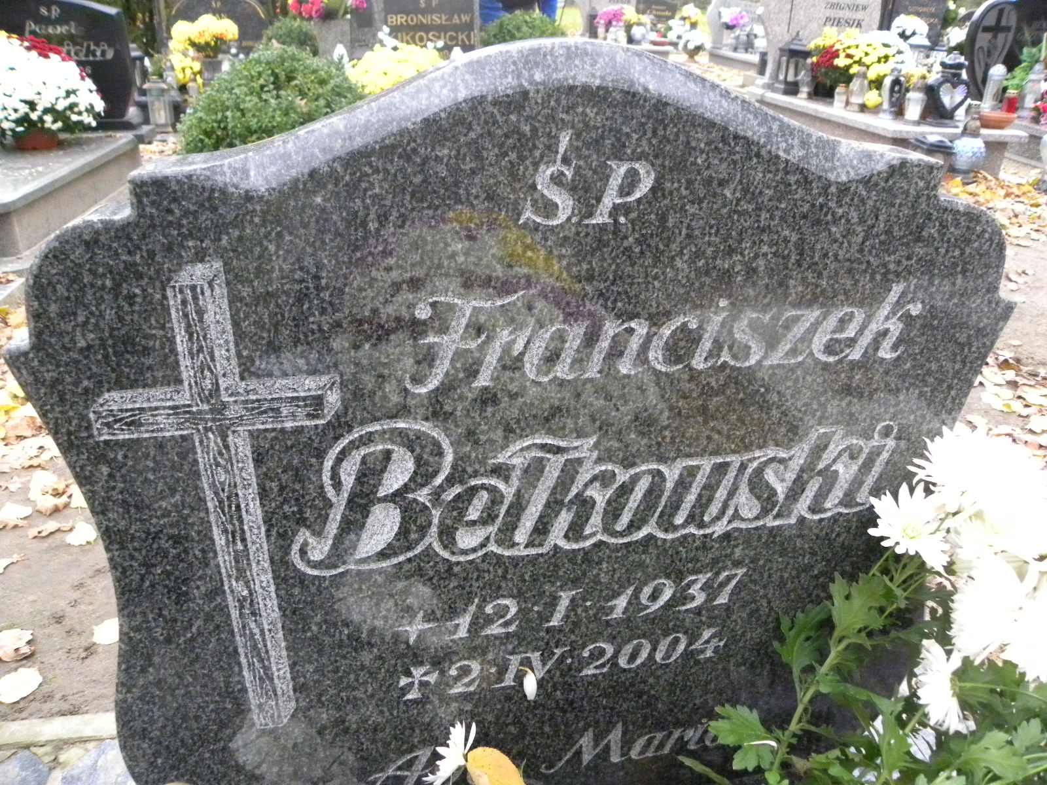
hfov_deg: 67.3
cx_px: 524
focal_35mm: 26
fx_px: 786
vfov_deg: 53.1
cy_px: 392
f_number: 2.8
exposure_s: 1/138
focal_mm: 4.6
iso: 800
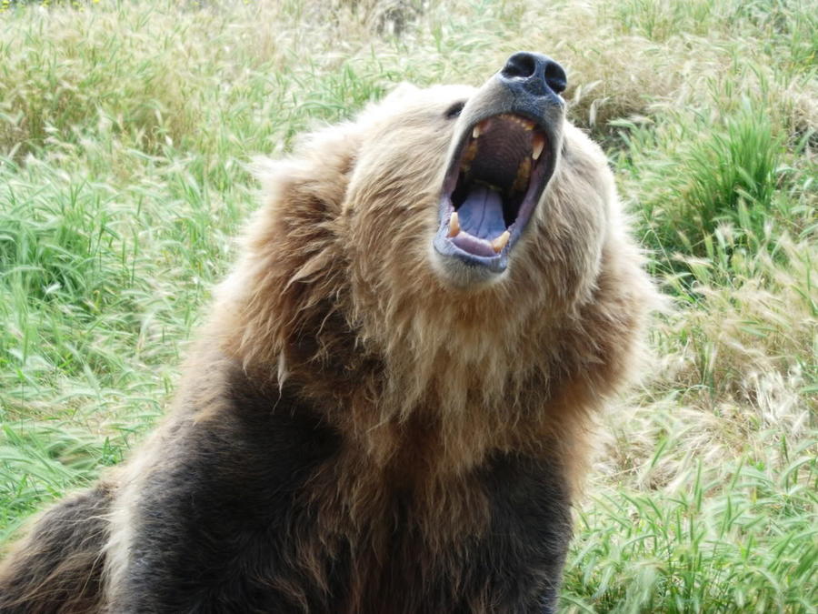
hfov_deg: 17.4
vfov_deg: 13.1
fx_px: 2670
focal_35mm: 113
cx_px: 409
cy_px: 307
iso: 64
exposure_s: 1/87.9
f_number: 4.9
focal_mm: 23.4
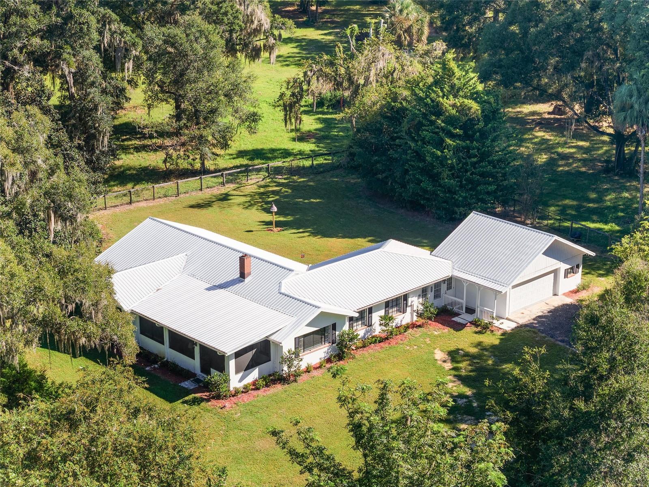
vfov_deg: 21.0
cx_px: 324
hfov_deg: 27.8
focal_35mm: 70
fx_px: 1312
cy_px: 244
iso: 400
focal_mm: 19.35
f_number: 2.8
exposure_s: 1/1250
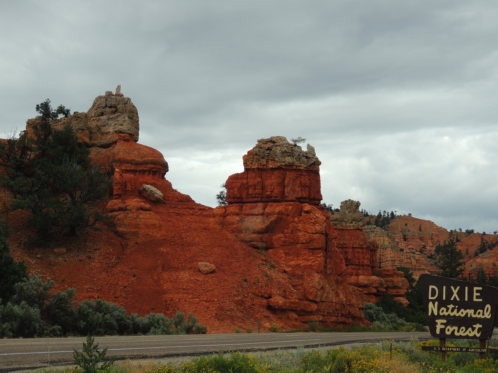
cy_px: 186
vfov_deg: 19.6
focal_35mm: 75
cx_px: 249
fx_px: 1079
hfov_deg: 26.0
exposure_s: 1/400
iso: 100
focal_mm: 13.3
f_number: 3.9
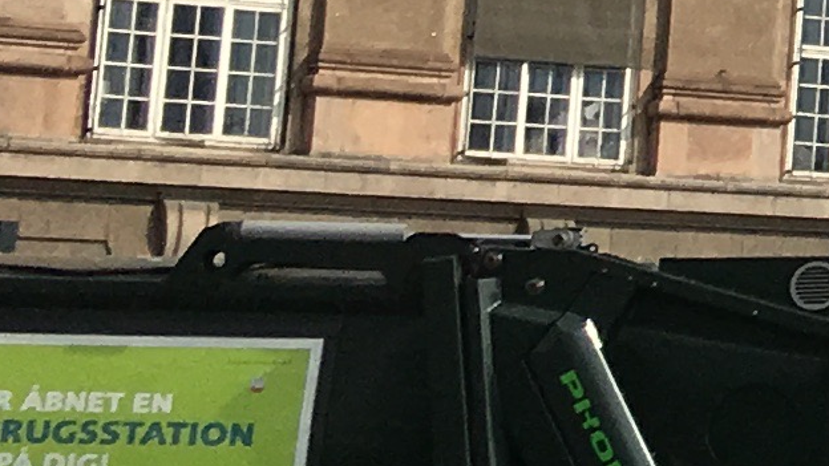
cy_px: -323
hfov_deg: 8.6
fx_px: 4484
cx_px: 2580
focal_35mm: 204
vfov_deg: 5.9
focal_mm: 4.15
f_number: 2.2
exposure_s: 1/2653
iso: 25
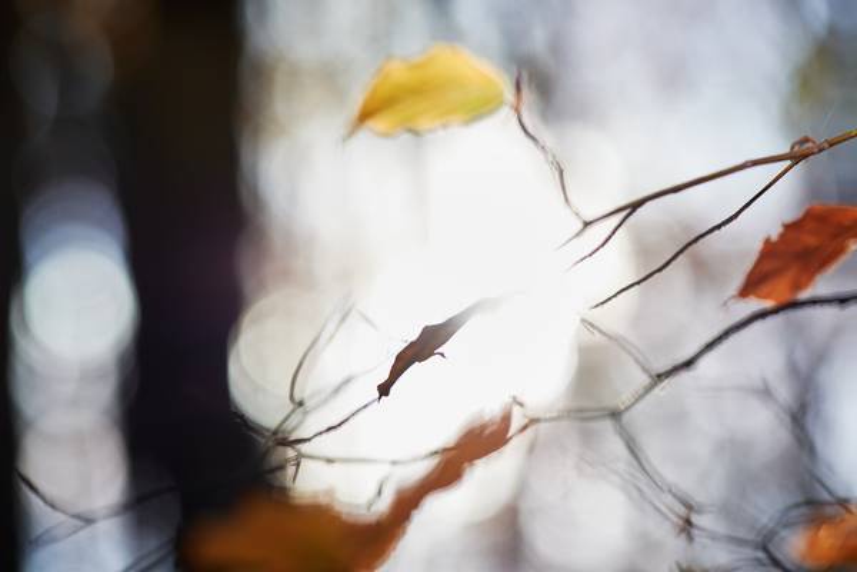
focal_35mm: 135
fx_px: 3213
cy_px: 286
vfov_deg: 10.2
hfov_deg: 15.2
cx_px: 428
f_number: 2.2
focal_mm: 90
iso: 200
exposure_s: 1/1000
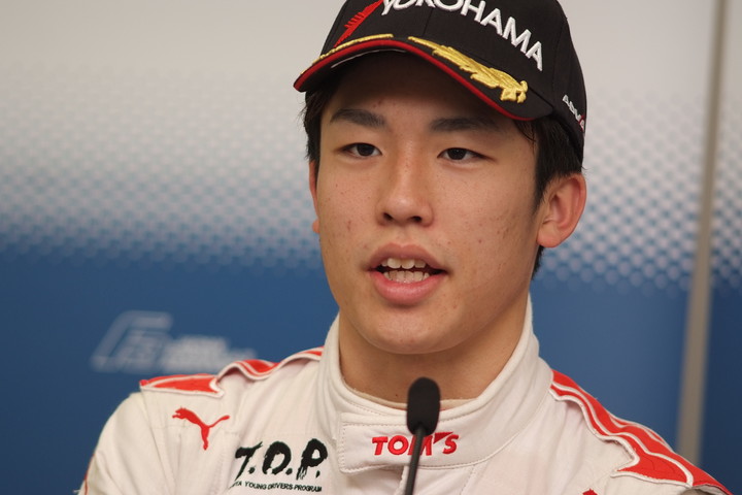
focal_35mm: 270
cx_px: 371
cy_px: 248
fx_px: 5565
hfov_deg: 7.6
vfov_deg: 5.1
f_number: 2.8
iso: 400
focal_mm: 180
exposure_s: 1/250
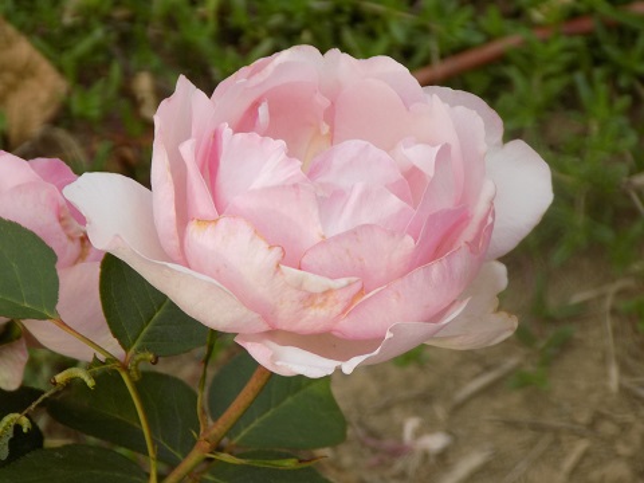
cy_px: 242
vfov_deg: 4.7
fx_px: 5898
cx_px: 322
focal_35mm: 317
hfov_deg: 6.3
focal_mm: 56.4
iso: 80
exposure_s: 1/80
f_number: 5.9
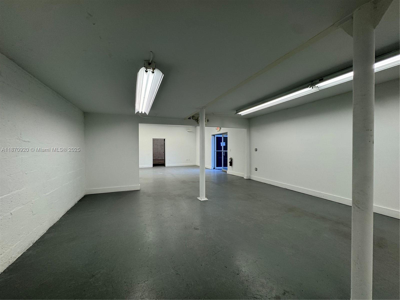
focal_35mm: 14
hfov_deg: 102.1
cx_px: 200
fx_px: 162
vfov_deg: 85.7
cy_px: 150
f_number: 2.2
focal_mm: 2.22
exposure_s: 1/120
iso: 64
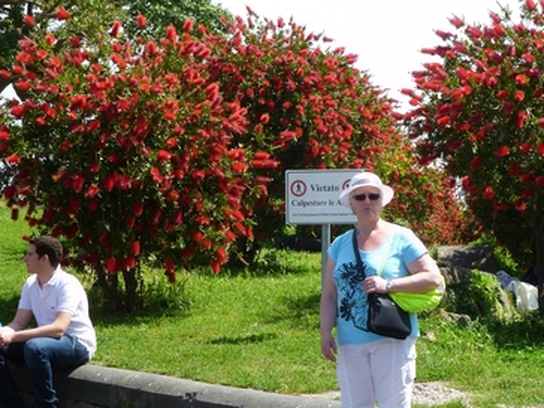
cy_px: 214
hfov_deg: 20.8
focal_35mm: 94
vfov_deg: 15.7
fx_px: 1477
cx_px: 333
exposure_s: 1/250
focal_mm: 10.2
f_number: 4
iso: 80
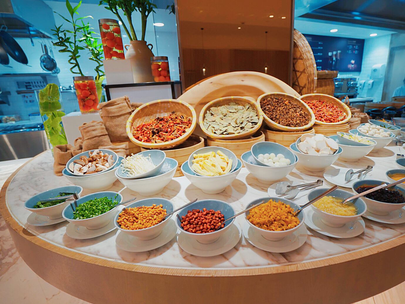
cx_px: 232
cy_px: 147
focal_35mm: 18
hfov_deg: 87.1
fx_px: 211
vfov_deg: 71.6
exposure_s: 1/60
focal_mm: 16
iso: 400
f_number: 4
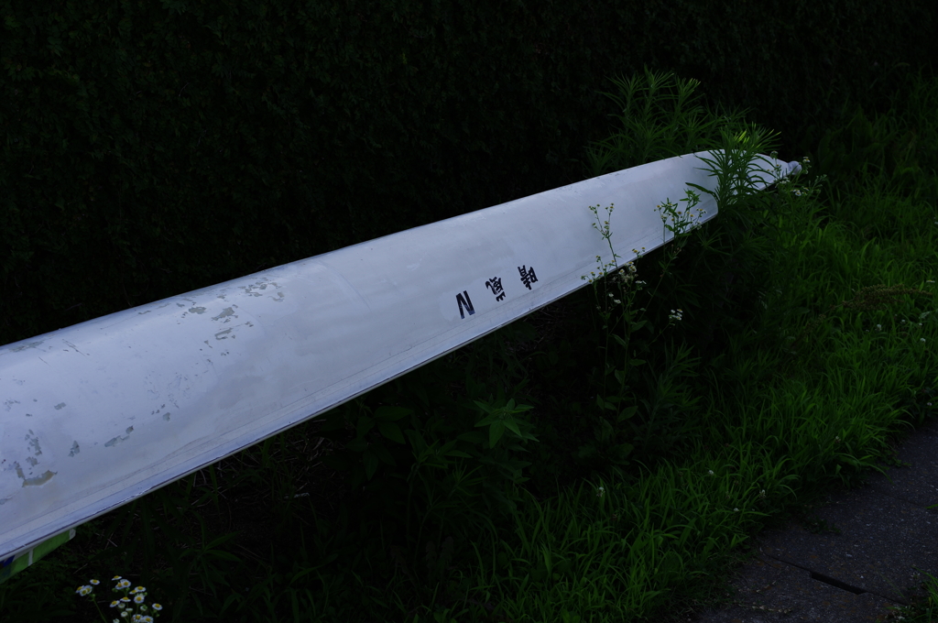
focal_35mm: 52
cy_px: 312
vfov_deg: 25.9
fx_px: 1353
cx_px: 469
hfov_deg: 38.2
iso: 100
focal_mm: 35
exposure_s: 1/500
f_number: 5.6
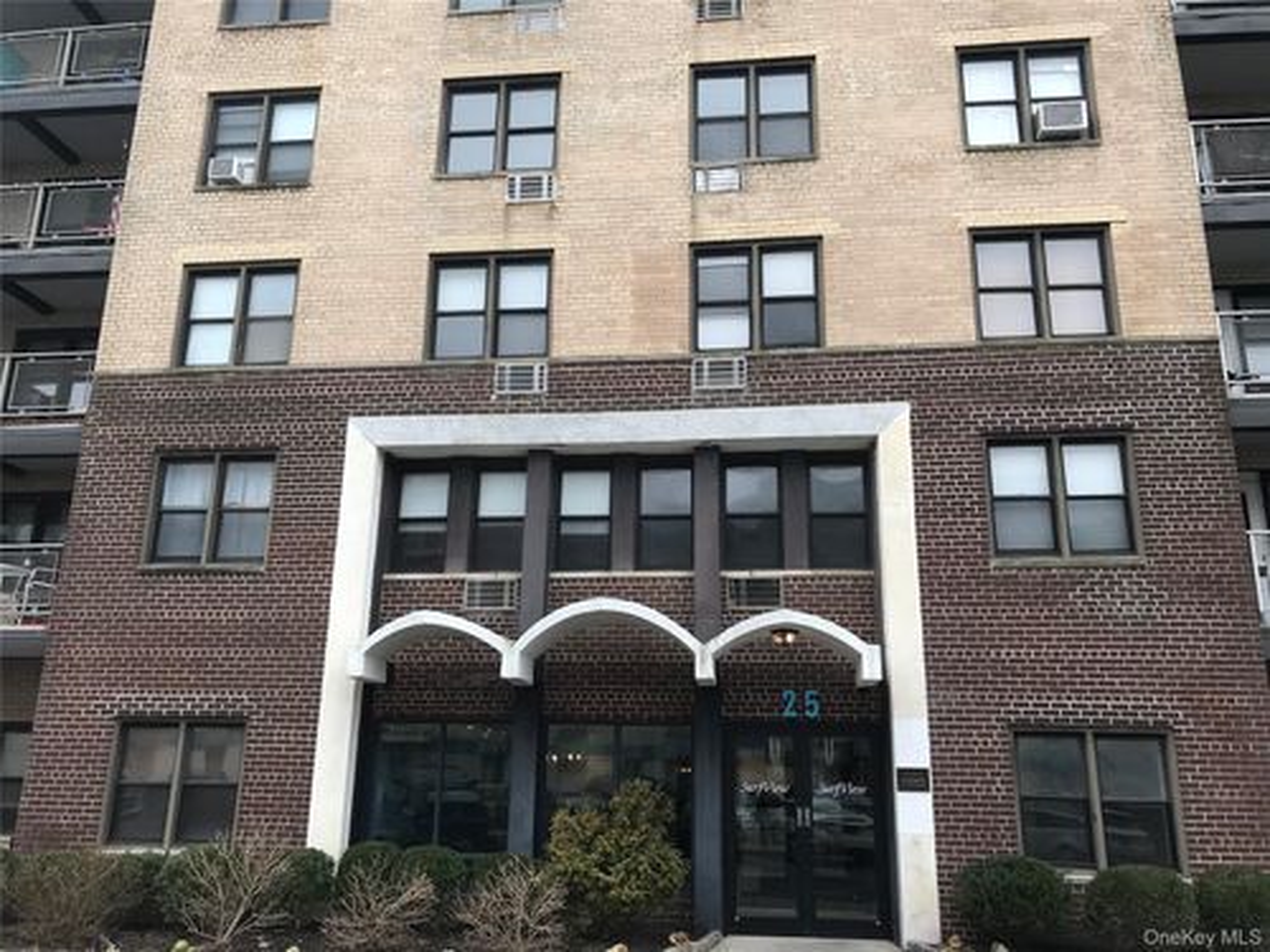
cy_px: 476
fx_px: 1027
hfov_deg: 63.4
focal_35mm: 28
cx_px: 635
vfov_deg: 49.7
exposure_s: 1/357
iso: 20
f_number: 1.8
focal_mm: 3.99
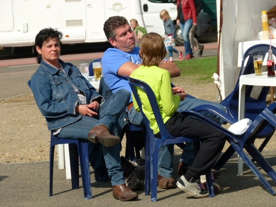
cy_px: 104
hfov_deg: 10.7
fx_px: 1467
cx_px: 138
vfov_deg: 8.1
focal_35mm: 184
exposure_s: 1/800
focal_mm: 33.1
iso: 100
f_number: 4
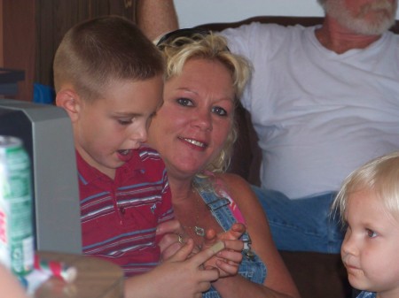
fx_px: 2696
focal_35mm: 234
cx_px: 200
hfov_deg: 8.5
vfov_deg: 6.3
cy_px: 149
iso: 200
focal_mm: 37.4
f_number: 3.6
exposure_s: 1/40
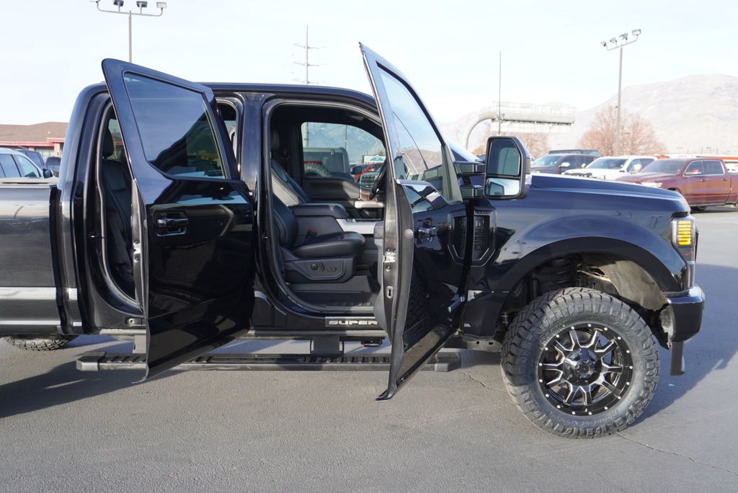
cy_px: 246
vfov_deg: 41.8
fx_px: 646
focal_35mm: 32
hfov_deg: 59.5
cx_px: 369
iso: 100
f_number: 4
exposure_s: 1/160
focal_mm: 21
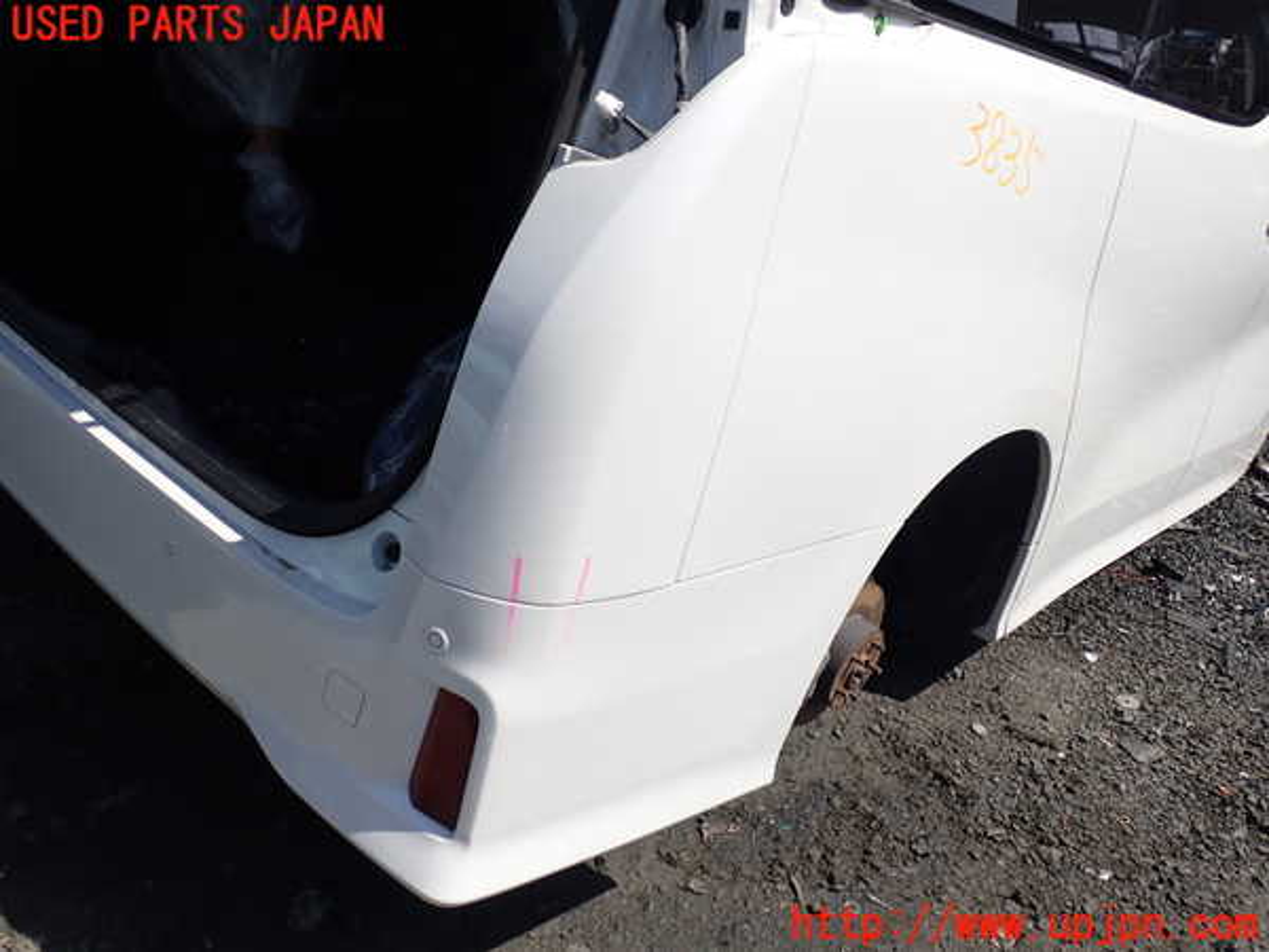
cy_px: 476
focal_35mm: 30
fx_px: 1100
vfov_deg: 46.8
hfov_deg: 60.0
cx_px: 634
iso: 100
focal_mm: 5.4
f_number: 9
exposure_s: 1/160
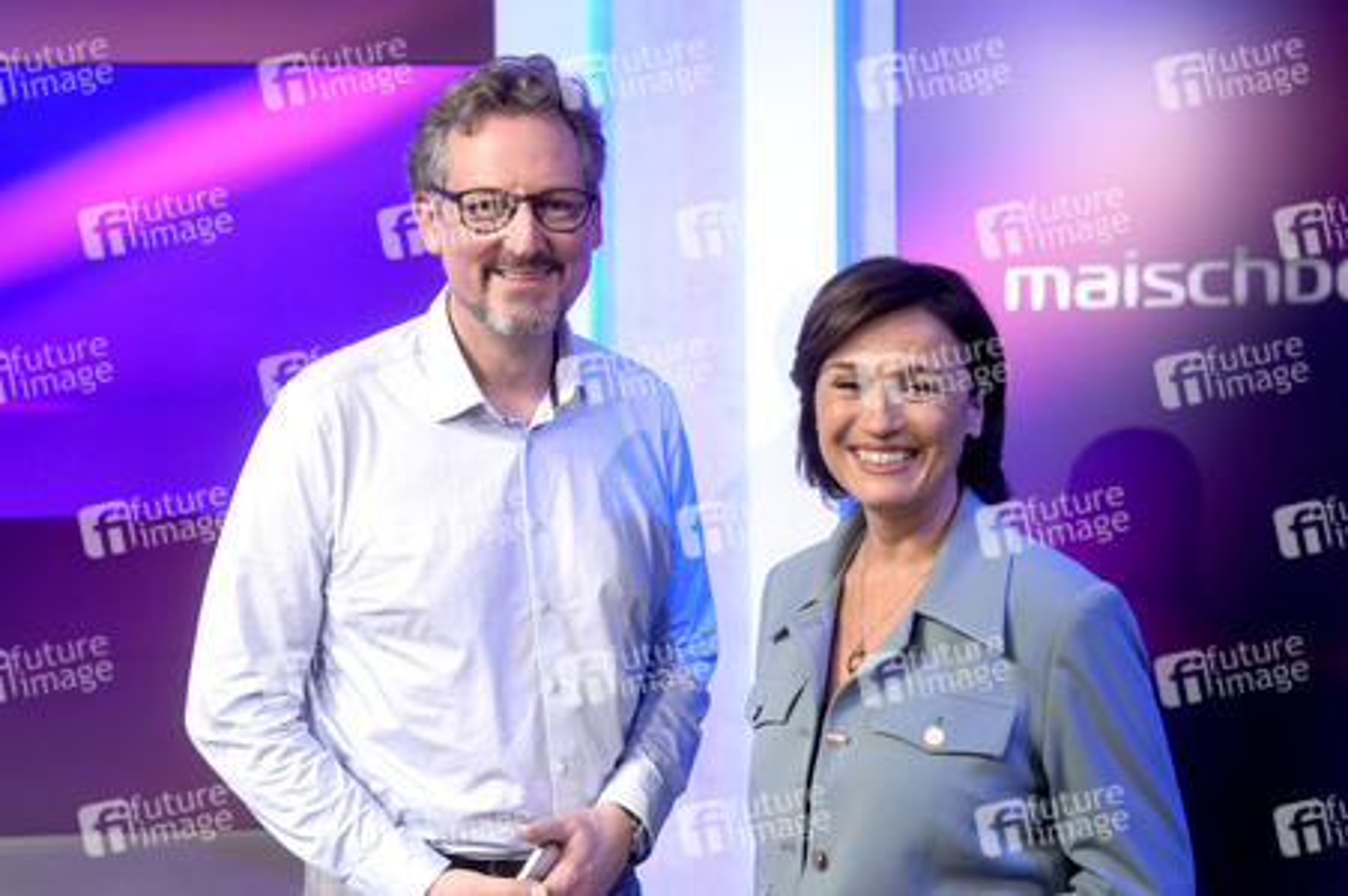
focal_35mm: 45
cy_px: 448
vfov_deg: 29.8
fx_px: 1684
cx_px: 674
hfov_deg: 43.6
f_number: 2.2
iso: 640
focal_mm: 30
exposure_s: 1/250
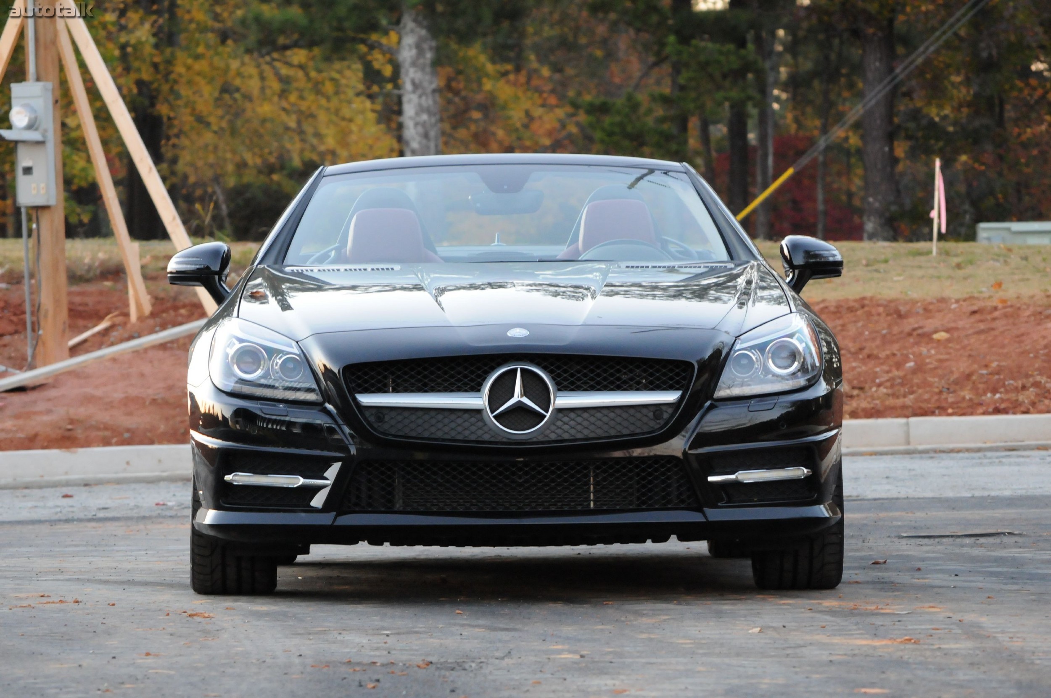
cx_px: 526
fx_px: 5074
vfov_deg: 7.9
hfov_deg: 11.8
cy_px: 349
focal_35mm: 174
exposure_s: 1/60
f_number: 9
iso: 2000
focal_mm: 116
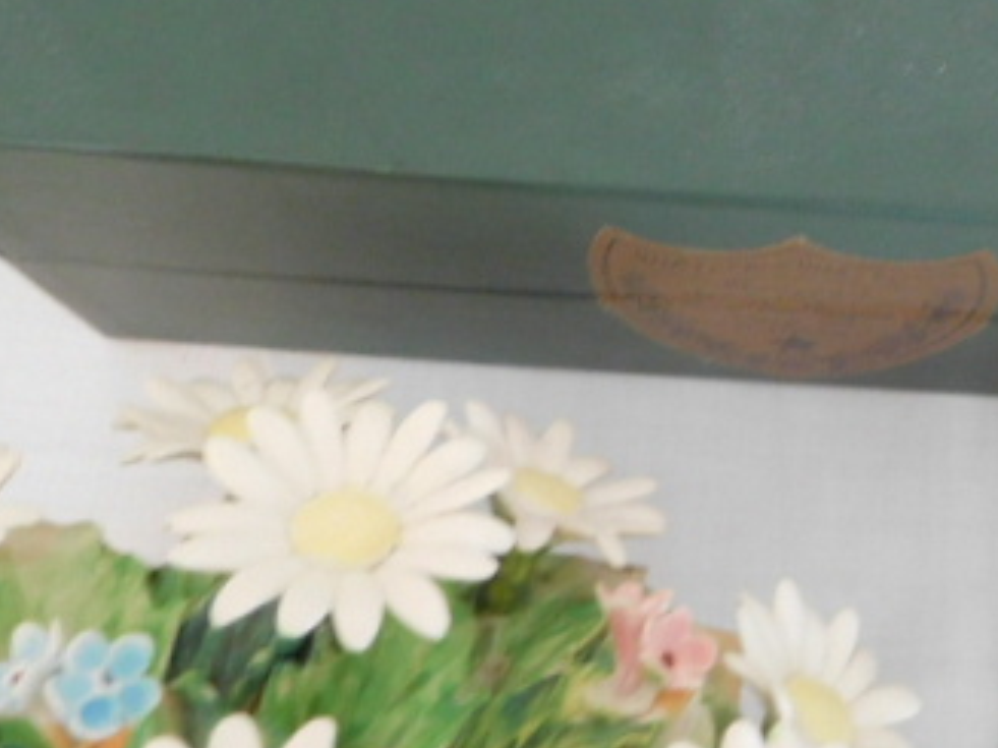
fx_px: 1412
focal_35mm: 49
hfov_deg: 37.1
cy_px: 76
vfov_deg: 28.5
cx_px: 845
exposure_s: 1/25
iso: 400
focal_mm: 4.5
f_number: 3.4
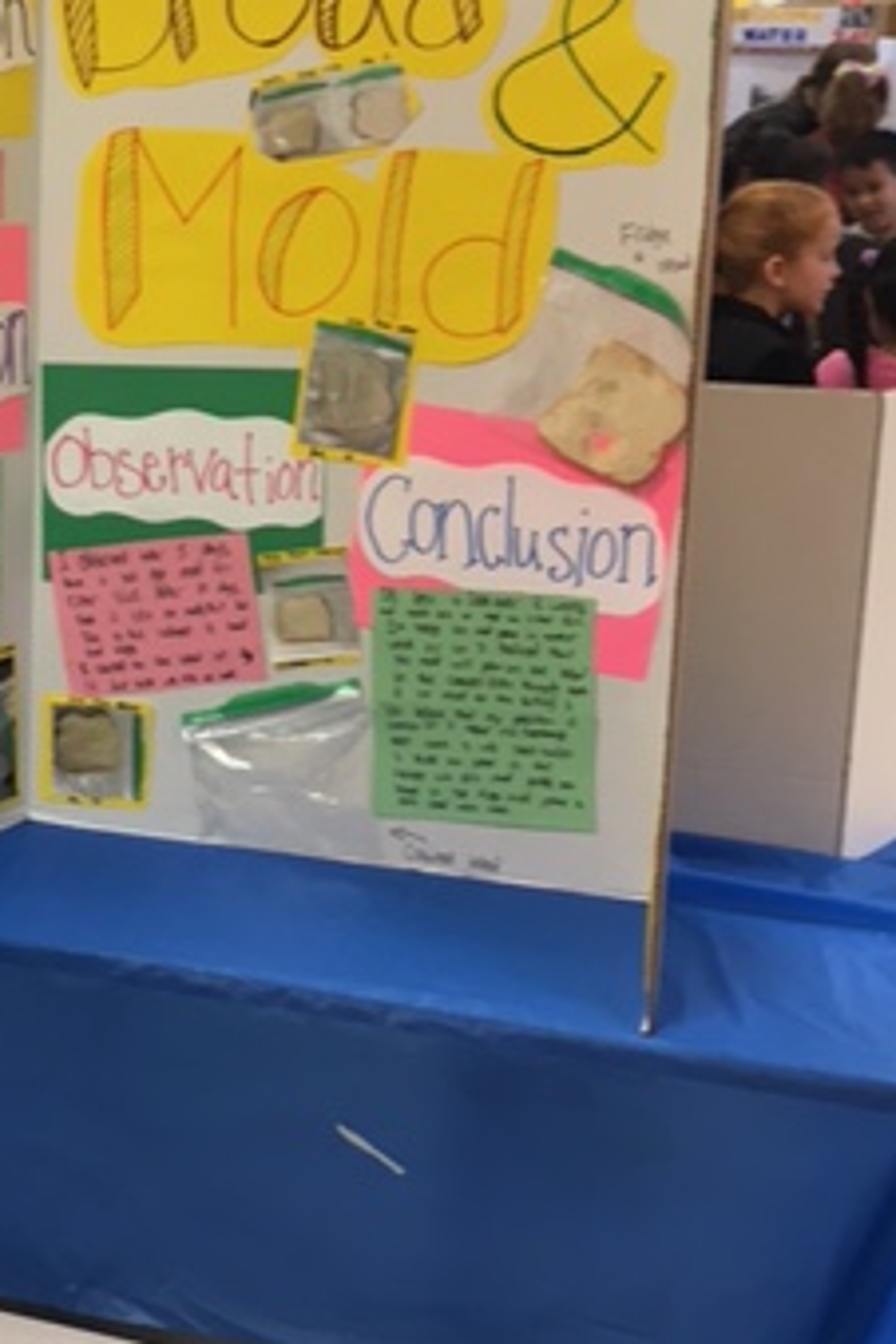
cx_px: -28
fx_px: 2128
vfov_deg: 34.9
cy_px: 523
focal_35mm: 57
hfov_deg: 22.7
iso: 25
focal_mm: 4.15
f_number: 2.2
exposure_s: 1/30
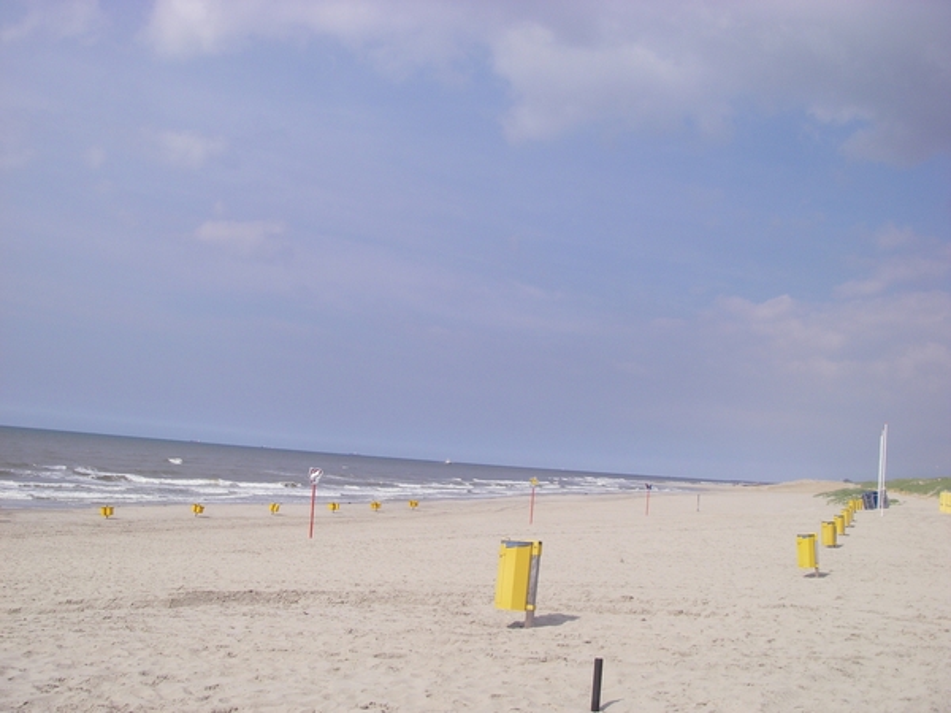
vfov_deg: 37.7
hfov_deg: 49.0
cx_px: 476
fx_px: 1044
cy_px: 356
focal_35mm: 38
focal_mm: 6.3
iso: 64
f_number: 6.6
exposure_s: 1/320
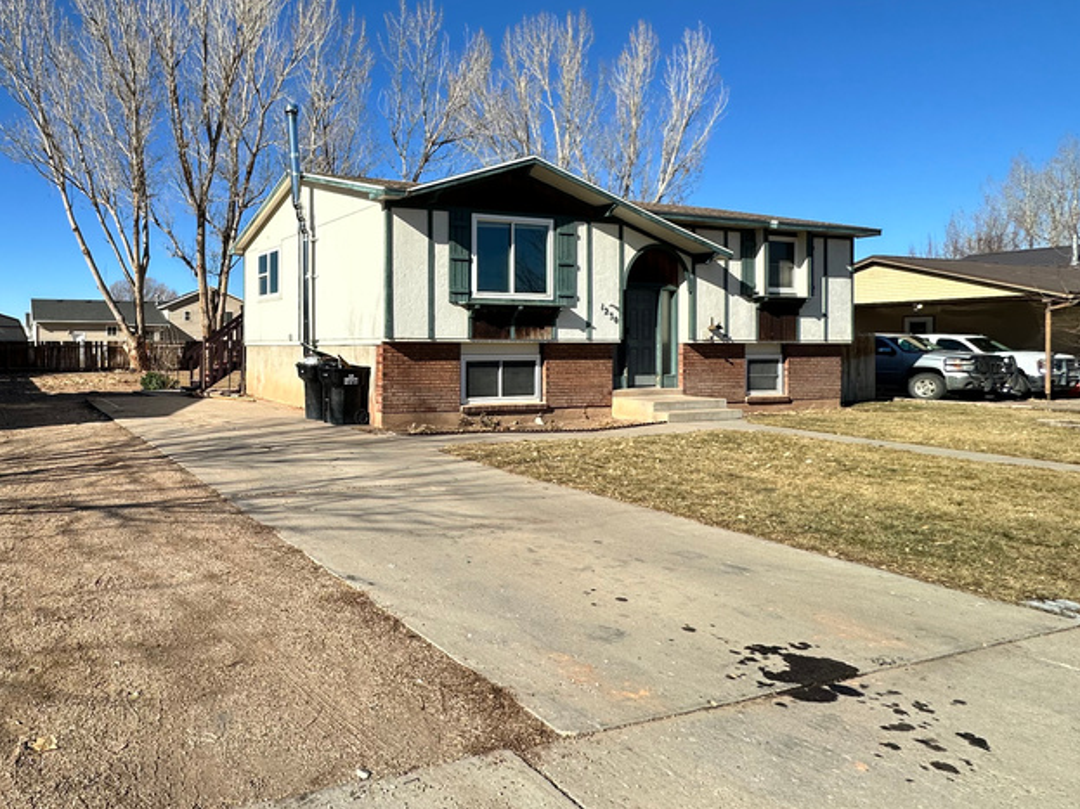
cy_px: 355
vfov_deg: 58.7
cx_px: 236
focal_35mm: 23
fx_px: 717
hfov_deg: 67.8
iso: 50
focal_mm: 2.22
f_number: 2.2
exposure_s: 1/2451
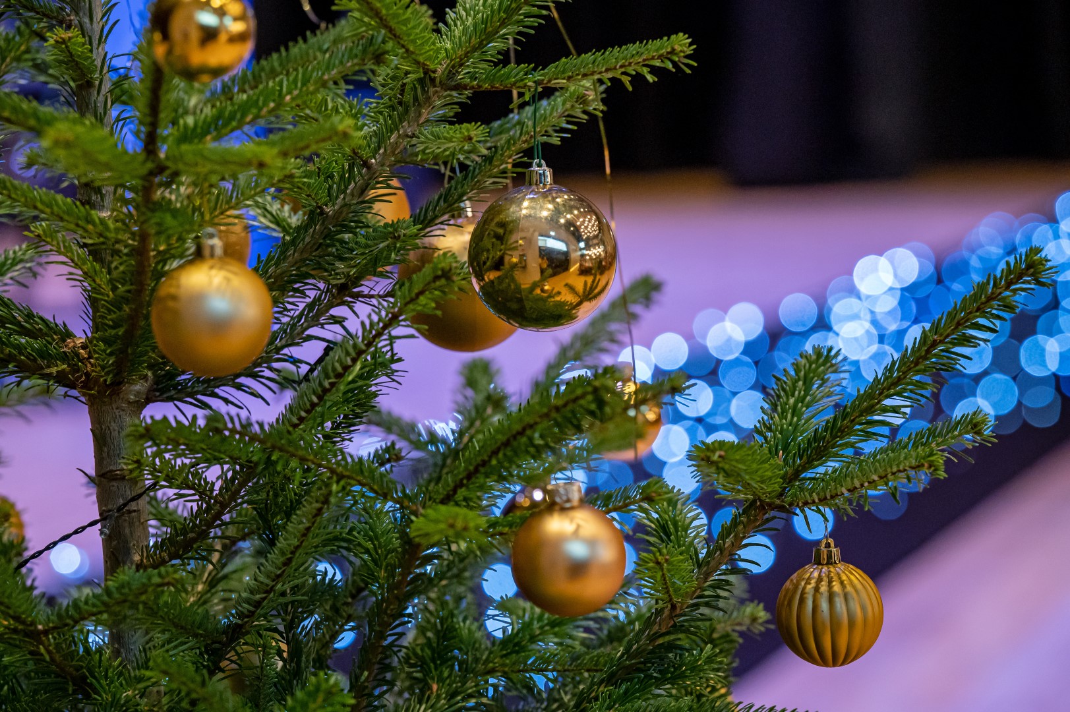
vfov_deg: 11.4
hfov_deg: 17.1
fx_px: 3564
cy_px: 356
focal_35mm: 120
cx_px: 535
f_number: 4.5
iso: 5000
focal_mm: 120
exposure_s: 1/250
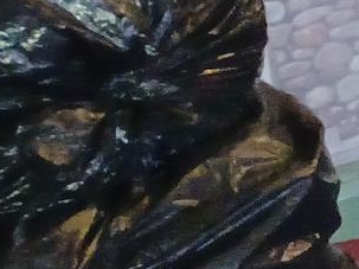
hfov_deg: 8.8
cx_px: 1184
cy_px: -178
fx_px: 1752
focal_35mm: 169
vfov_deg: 8.5
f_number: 1.8
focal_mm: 4.6
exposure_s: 1/15
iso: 1250
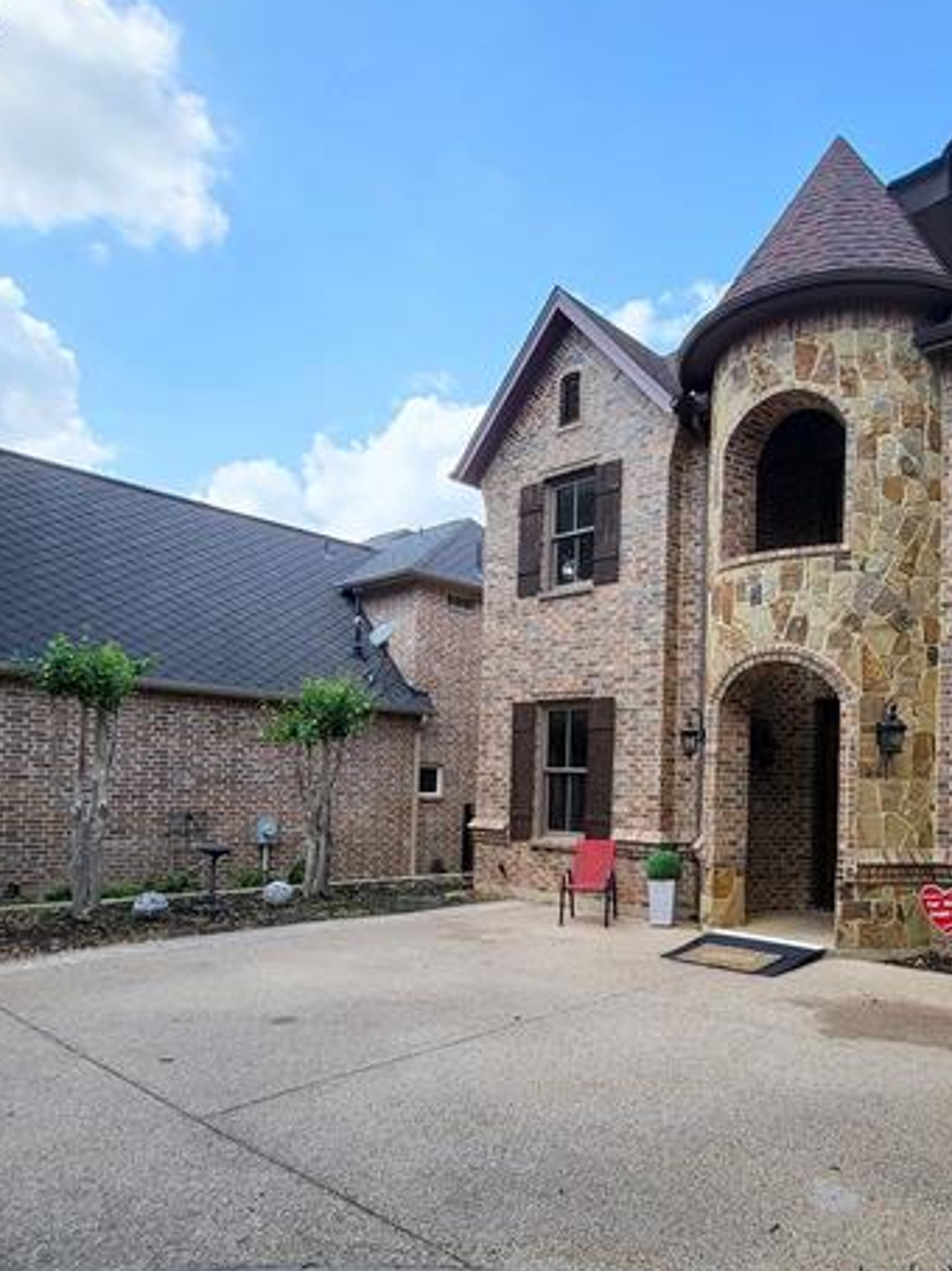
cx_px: 616
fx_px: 807
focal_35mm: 22
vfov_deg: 75.5
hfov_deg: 59.9
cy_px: 767
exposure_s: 1/471
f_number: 2.2
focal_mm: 1.74
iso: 32
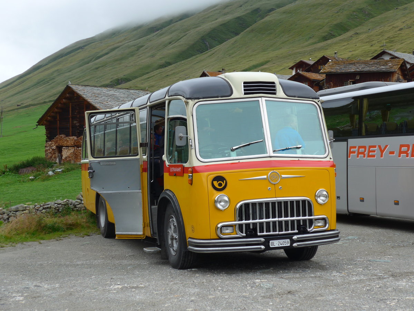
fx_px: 706
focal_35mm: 59
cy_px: 156
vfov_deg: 24.8
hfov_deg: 32.7
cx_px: 207
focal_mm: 12
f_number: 3.5
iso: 80
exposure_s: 1/500
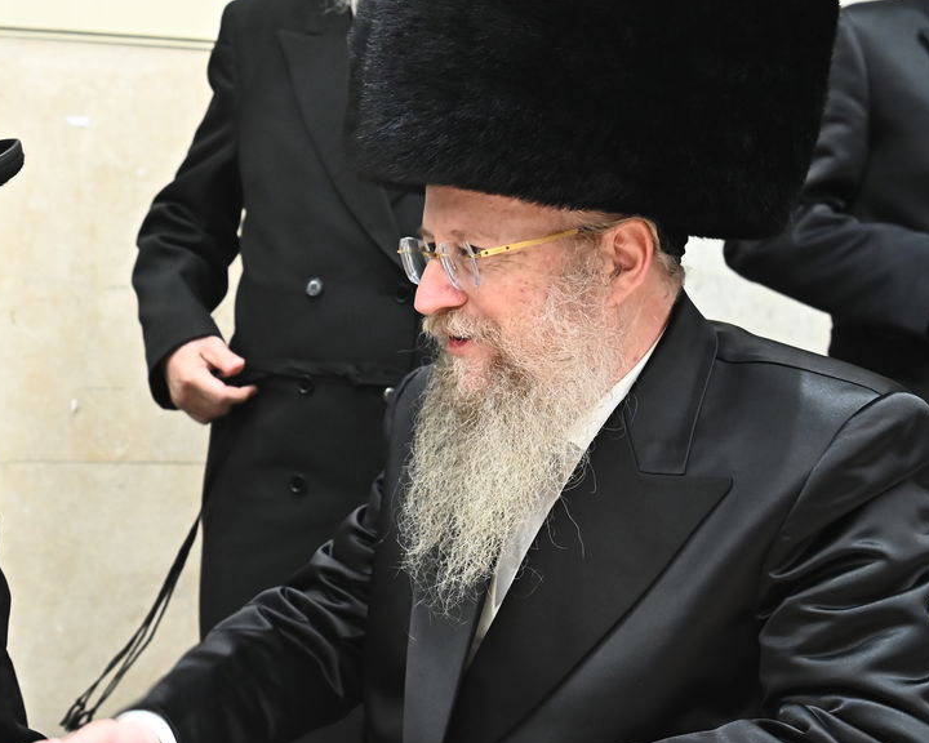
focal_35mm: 62
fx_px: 1705
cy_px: 350
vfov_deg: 24.6
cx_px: 145
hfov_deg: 29.6
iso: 3200
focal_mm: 34
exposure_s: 1/160
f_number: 4
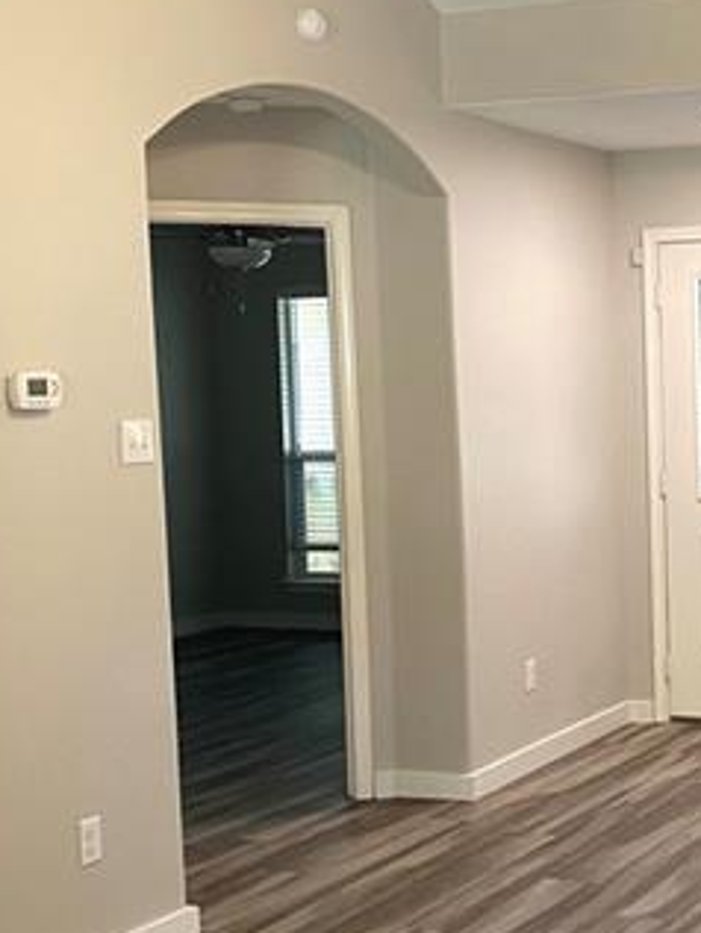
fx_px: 1700
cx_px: 719
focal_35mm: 63
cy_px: 527
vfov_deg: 30.7
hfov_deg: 22.3
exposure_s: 1/60
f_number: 1.8
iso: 125
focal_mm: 4.25
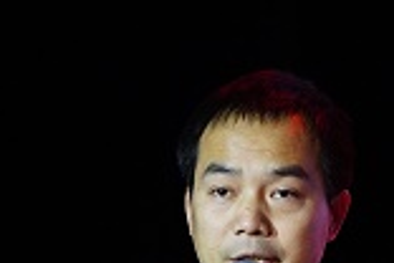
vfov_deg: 1.6
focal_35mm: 885
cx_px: 220
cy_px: 532
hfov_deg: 2.3
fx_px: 9685
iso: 800
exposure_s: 1/320
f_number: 2.8
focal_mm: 173
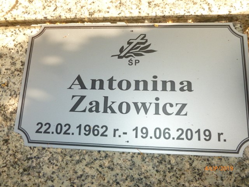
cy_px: 94
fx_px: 201
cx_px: 124
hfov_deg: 63.4
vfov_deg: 49.7
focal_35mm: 28
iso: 200
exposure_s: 1/500
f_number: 3.3
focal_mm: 5
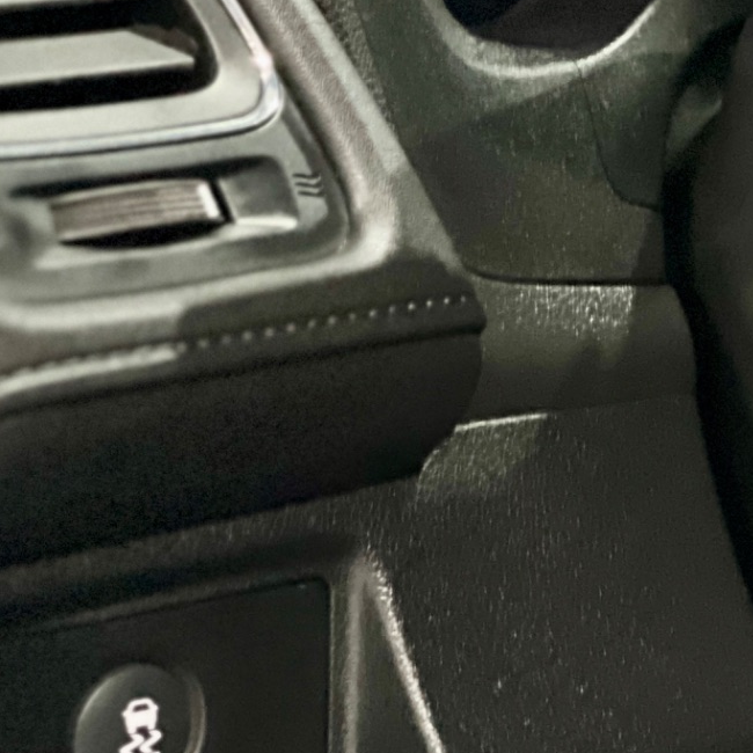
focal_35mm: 201
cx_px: 648
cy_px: 381
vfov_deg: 8.7
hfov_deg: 8.7
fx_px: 4947
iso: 2000
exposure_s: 1/15
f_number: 2.8
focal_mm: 9
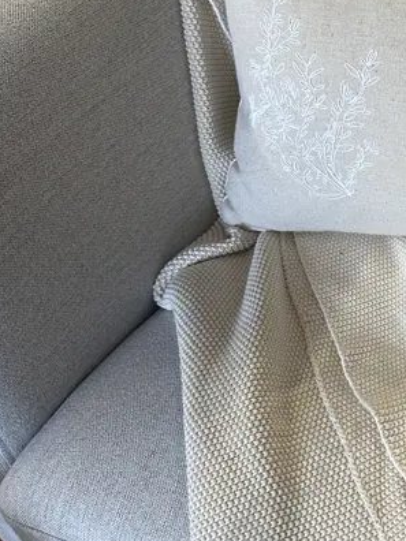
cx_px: 498
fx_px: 970
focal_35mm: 62
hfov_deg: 21.8
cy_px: 212
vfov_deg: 31.1
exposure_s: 1/100
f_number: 1.78
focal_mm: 6.86
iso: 160
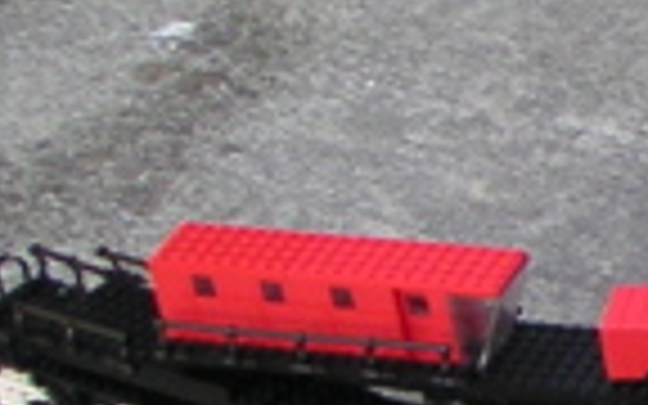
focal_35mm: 224
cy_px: 441
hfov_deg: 8.4
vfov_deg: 5.8
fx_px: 3956
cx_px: 1701
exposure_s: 1/90
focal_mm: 6
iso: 50
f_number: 2.8
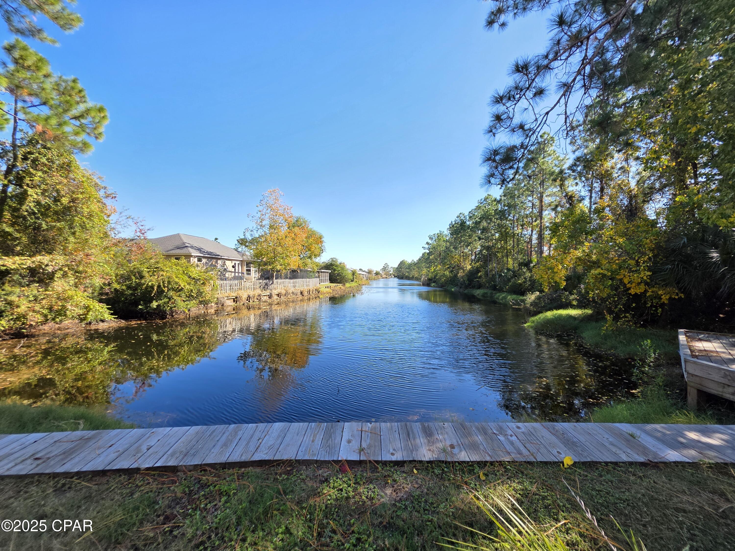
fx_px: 276
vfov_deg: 89.9
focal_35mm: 13
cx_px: 368
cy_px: 276
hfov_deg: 106.2
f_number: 1.9
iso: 40
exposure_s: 1/717
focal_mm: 2.2
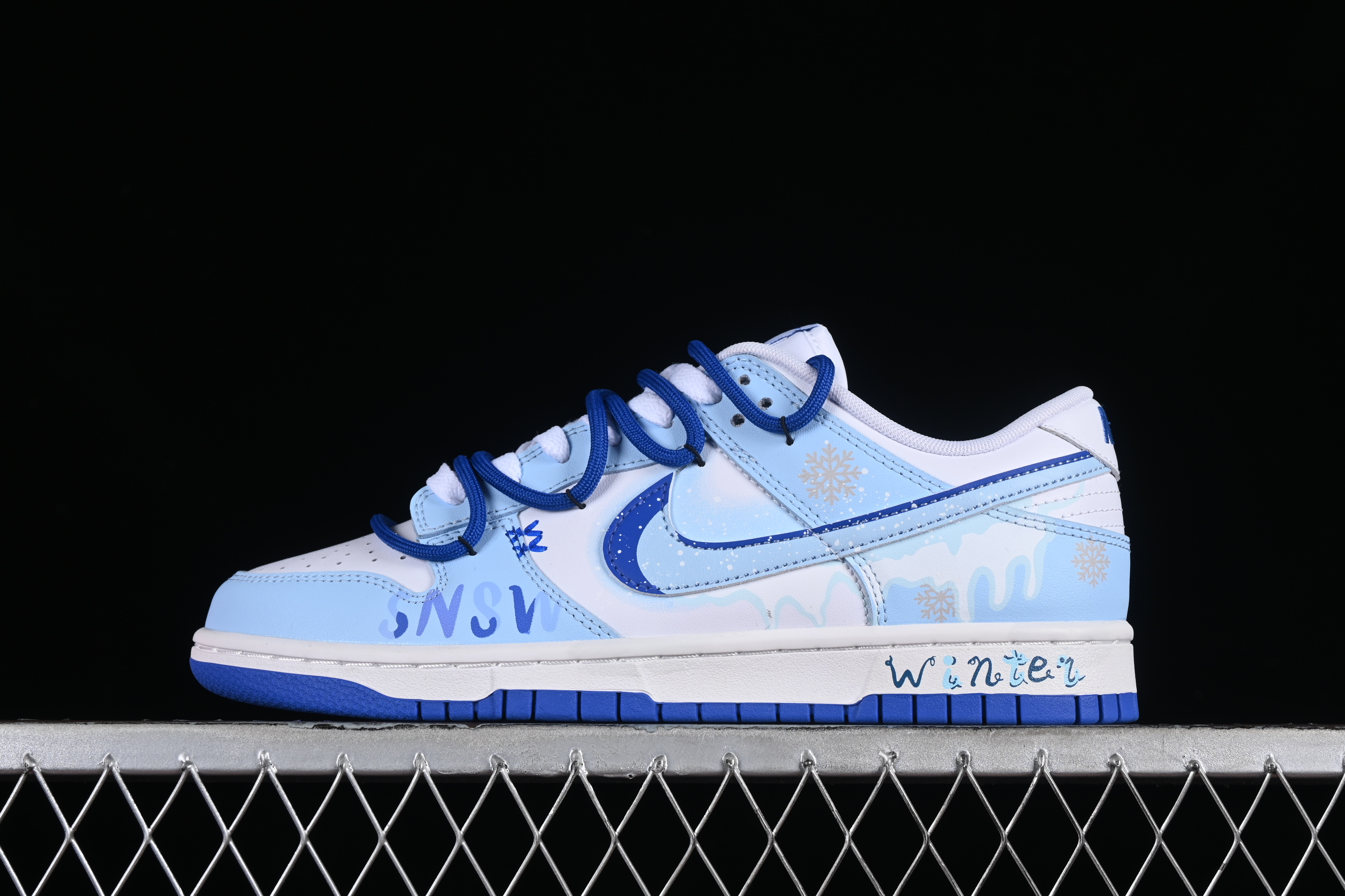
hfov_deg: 27.0
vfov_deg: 18.2
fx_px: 2802
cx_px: 672
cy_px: 448
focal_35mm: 75
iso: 160
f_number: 8
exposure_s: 1/80
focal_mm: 50
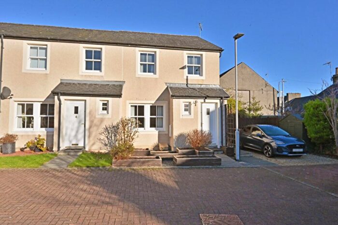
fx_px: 197
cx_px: 169
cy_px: 112
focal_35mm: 21
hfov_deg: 81.2
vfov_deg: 59.4
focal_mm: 21
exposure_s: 1/1600
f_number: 22
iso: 2500
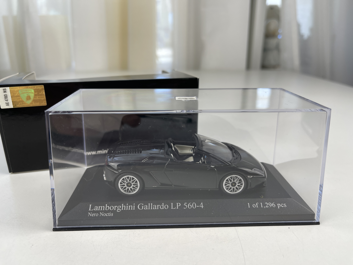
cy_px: 132
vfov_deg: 54.9
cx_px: 176
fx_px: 255
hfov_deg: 69.4
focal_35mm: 25
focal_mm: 5.1
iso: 32
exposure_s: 1/135
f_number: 1.6
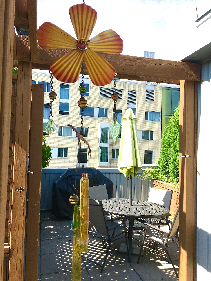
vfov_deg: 61.7
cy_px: 140
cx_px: 106
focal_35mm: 29
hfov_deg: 48.2
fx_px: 236
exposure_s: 1/1115
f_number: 2.2
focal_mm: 4.15
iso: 25
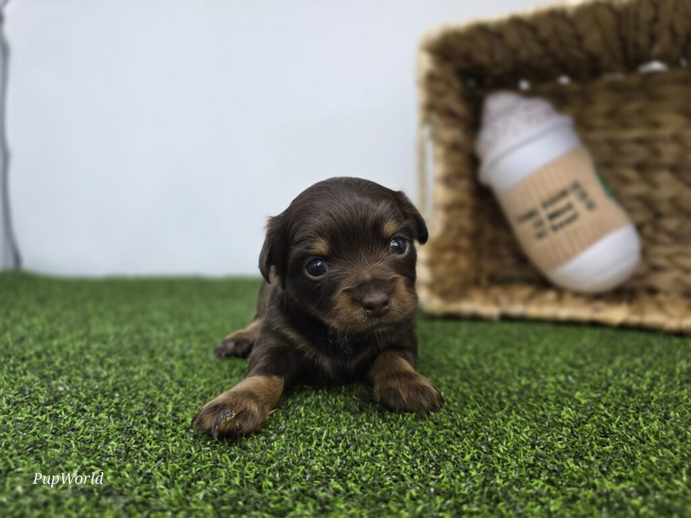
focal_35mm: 23
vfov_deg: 58.9
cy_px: 259
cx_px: 346
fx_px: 459
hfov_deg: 73.9
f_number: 1.7
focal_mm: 6.3
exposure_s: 1/359
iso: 125
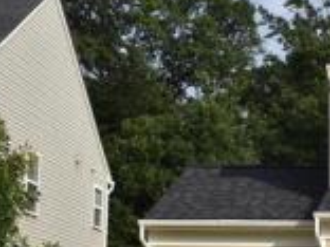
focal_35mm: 120
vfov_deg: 12.3
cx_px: 453
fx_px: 1148
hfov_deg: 15.4
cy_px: 198
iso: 100
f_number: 9
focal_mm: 29
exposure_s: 1/320
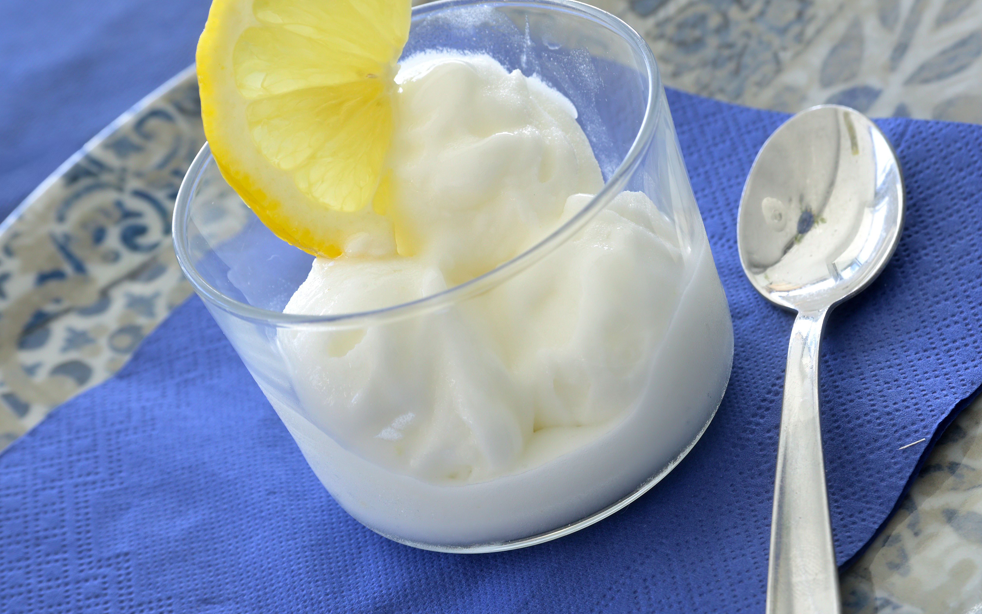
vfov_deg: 8.9
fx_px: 3934
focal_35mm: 147
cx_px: 498
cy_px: 223
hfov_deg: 14.2
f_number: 11
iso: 100
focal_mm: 105
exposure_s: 1/8
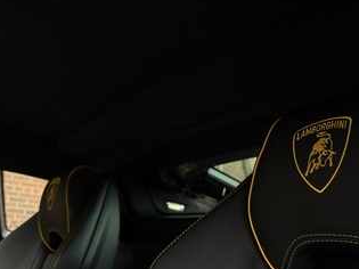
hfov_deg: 55.8
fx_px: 332
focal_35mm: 32
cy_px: 164
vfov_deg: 43.9
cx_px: 236
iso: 200
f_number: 1.78
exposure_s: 1/74
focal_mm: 6.76
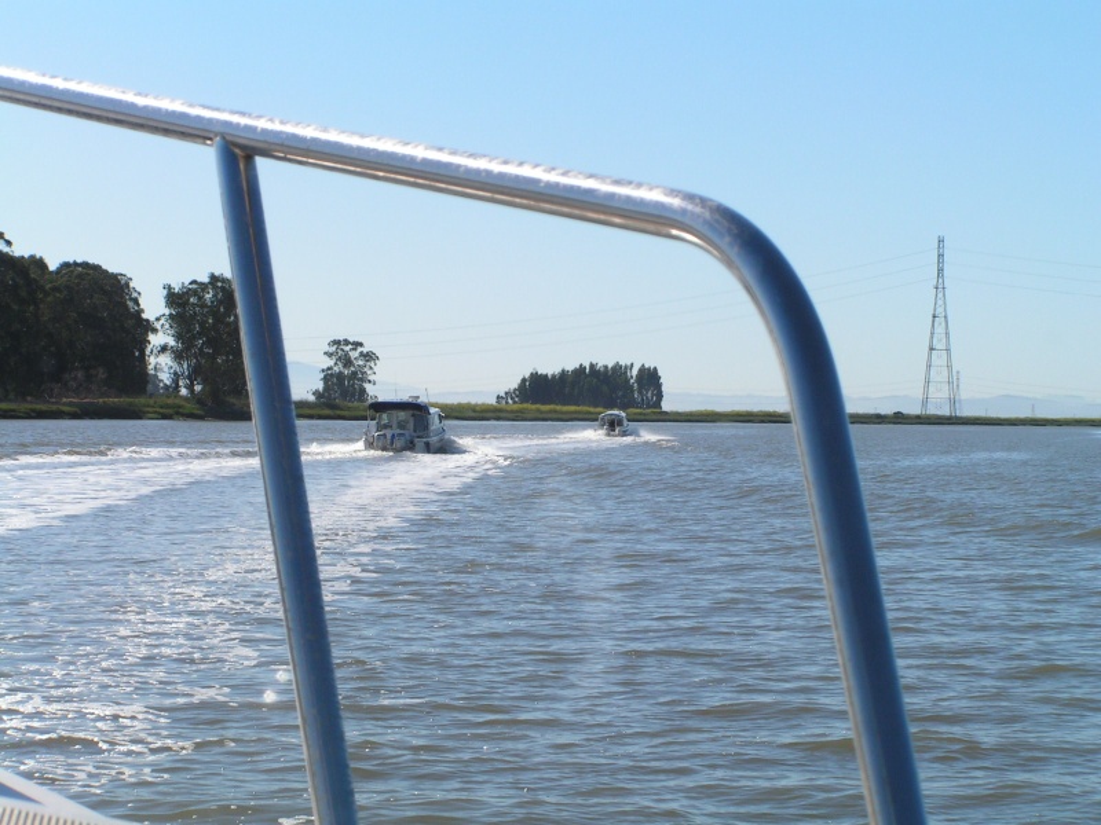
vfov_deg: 14.1
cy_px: 412
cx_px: 550
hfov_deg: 18.7
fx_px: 3340
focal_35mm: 105
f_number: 6.3
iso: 50
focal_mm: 17.5
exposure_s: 1/320
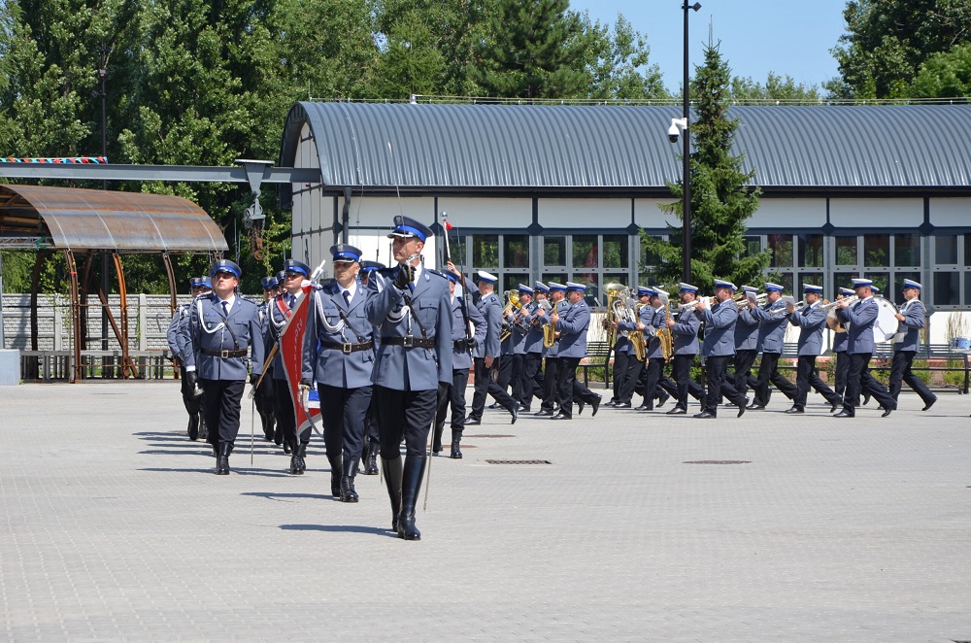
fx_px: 3028
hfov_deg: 18.2
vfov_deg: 12.1
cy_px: 322
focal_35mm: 112
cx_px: 486
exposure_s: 1/250
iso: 125
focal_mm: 75
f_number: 8
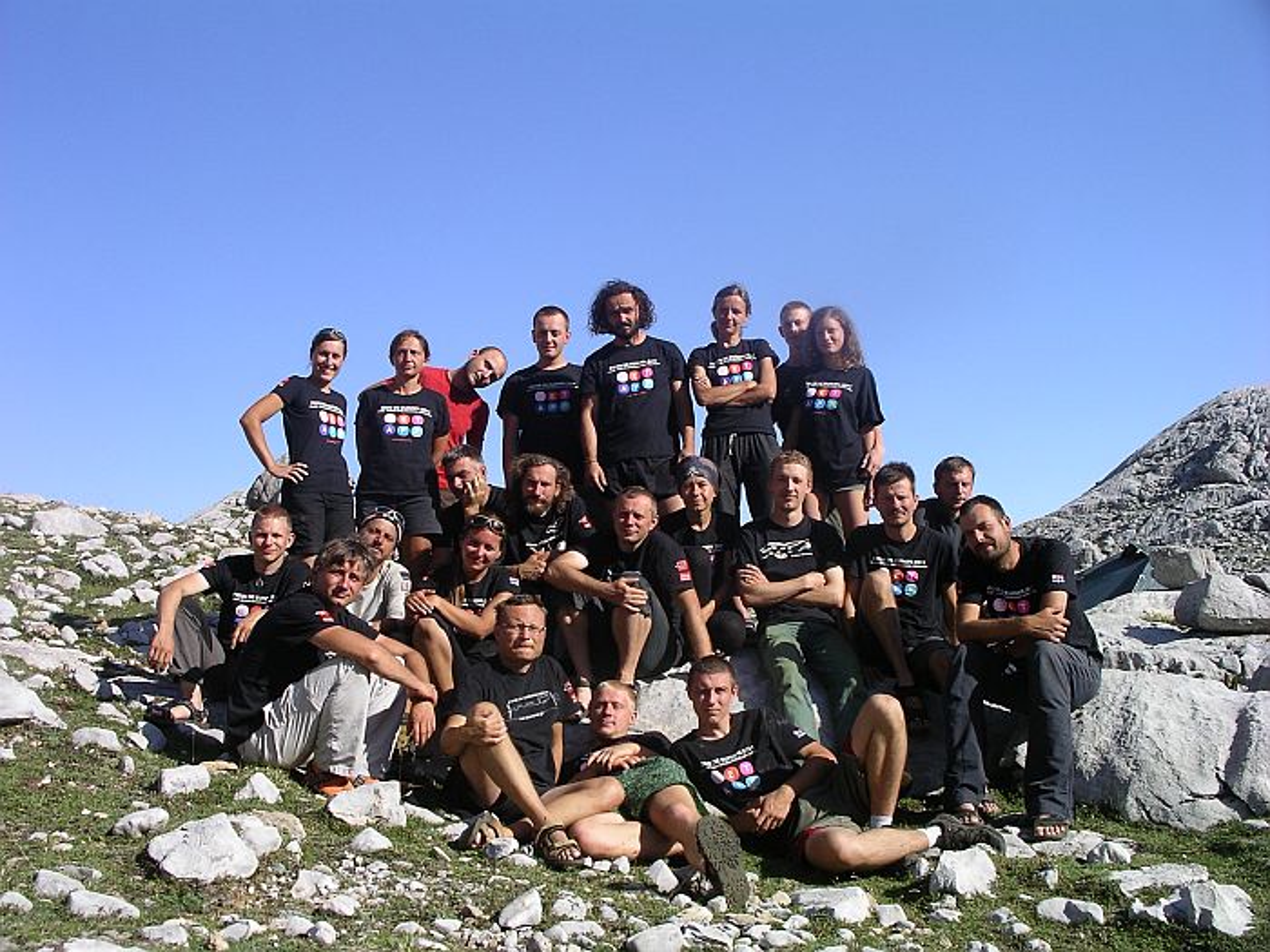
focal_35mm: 45
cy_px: 476
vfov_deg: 32.2
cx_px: 635
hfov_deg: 42.1
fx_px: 1651
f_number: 5.6
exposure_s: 1/376
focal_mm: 9.3
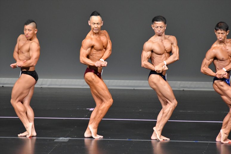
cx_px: 116
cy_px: 77
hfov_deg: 6.0
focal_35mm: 345
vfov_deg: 4.0
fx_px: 2213
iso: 5000
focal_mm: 230
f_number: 5.6
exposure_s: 1/400
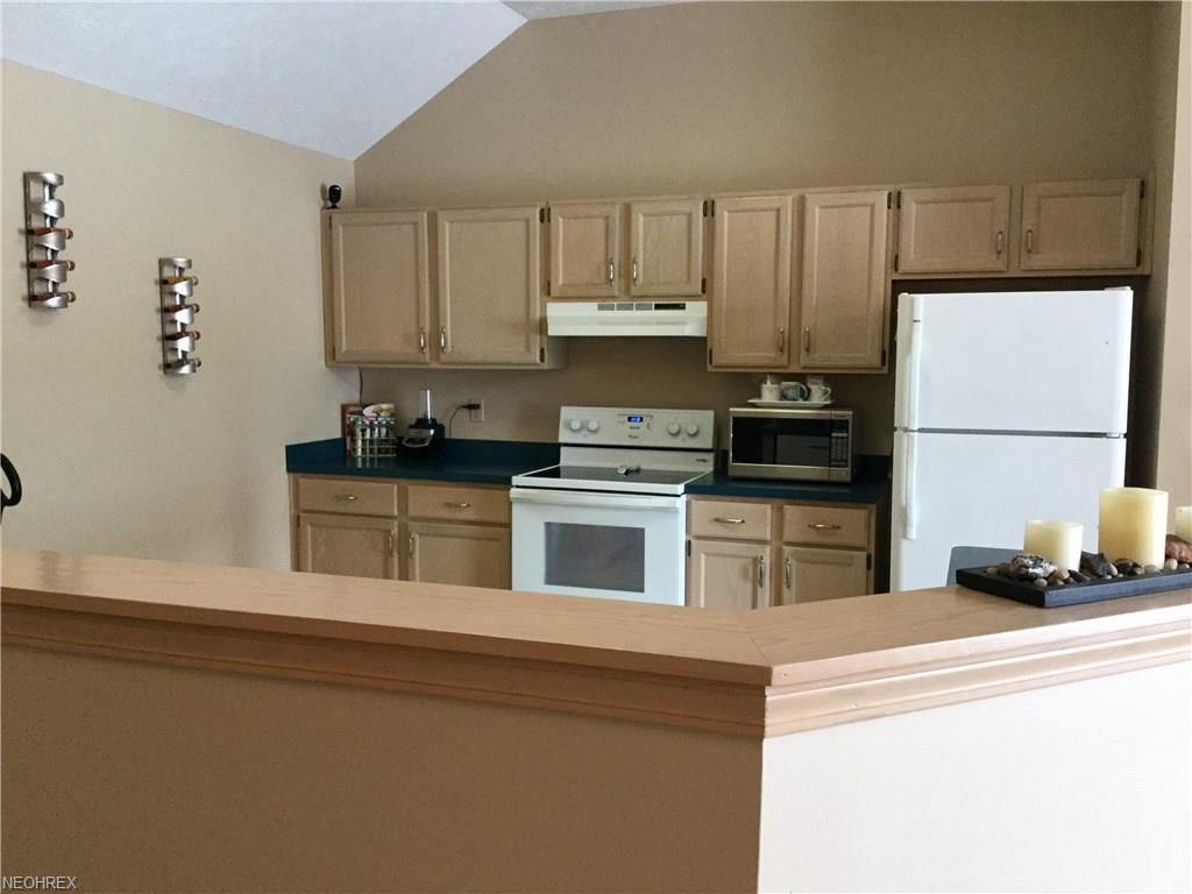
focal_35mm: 31
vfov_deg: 45.4
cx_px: 596
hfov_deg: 58.4
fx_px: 1067
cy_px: 447
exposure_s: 1/30
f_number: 2.4
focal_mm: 3.3
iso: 125
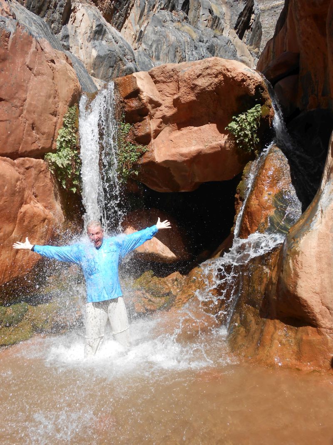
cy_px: 222
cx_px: 166
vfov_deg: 67.3
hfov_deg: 53.1
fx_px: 334
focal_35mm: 26
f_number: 3.5
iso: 80
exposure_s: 1/500
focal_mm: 4.6
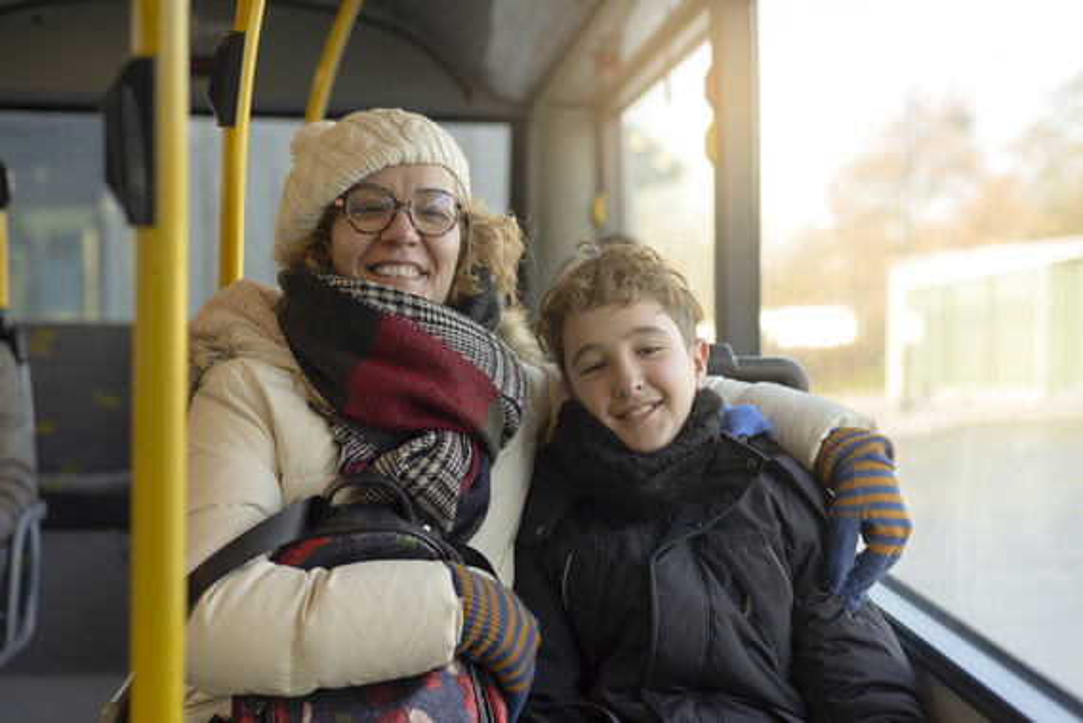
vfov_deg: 27.0
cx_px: 542
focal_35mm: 50
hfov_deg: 39.6
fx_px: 1504
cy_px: 362
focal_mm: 50
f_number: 2.8
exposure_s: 1/125
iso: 100
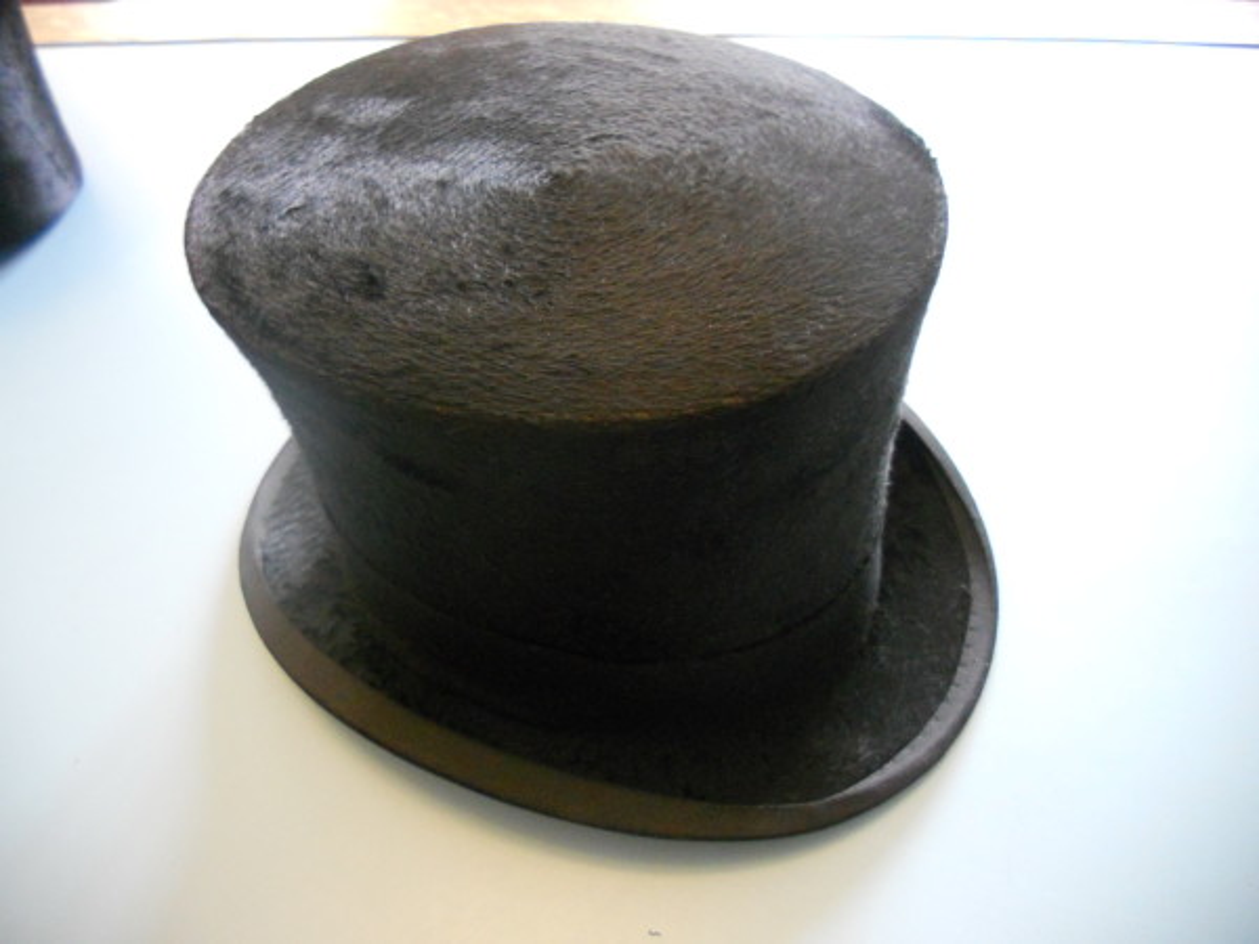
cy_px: 472
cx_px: 630
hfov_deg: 65.3
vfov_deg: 51.4
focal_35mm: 27
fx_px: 982
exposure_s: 1/8
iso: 640
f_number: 3.2
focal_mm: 4.9
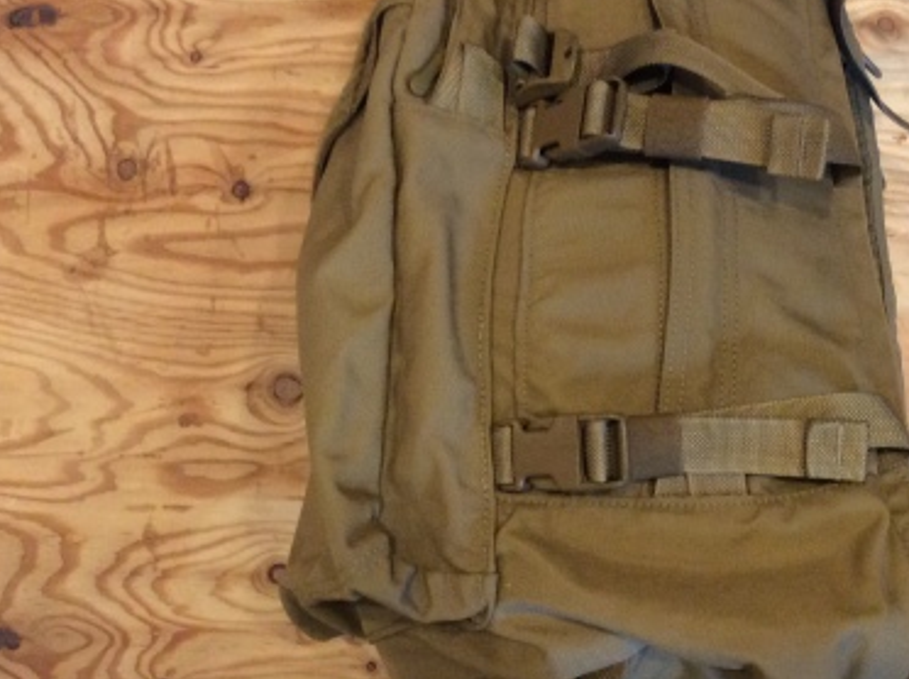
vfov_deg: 26.5
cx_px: 606
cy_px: 393
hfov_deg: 34.7
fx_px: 1442
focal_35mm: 55
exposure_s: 1/24
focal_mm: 3.3
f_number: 2.4
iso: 160
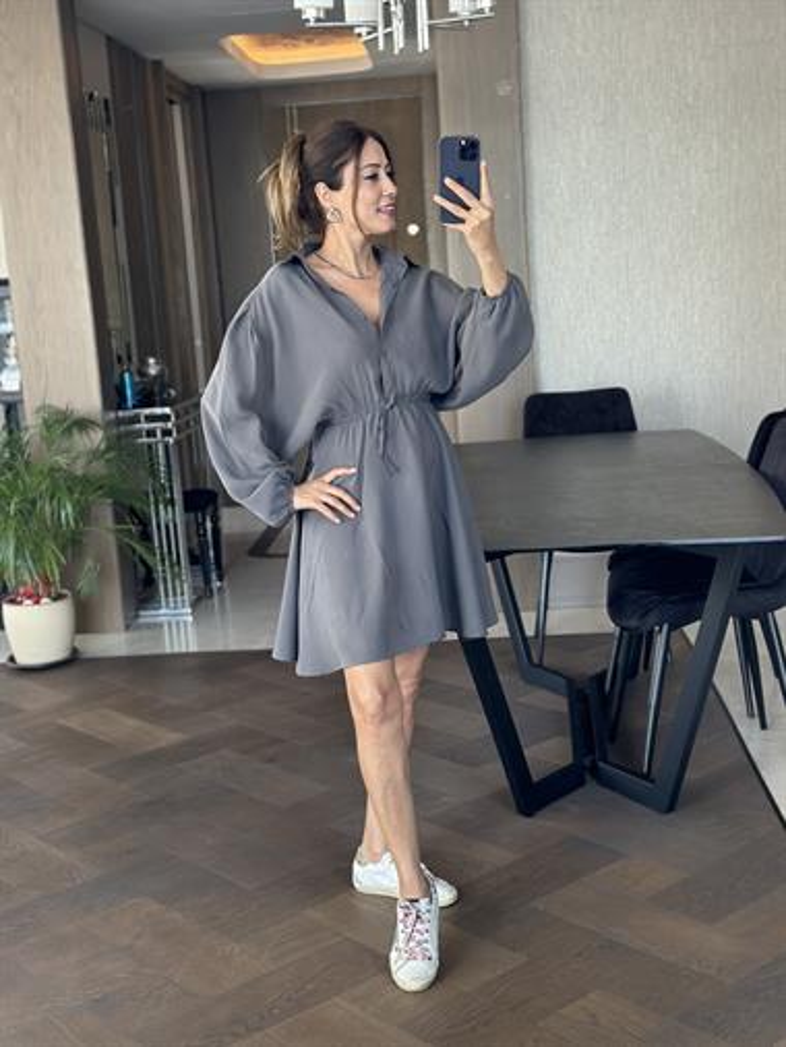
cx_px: 393
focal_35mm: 48
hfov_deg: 30.3
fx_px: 1452
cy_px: 524
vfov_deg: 39.6
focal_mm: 6.86
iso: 125
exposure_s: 1/67
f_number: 1.78
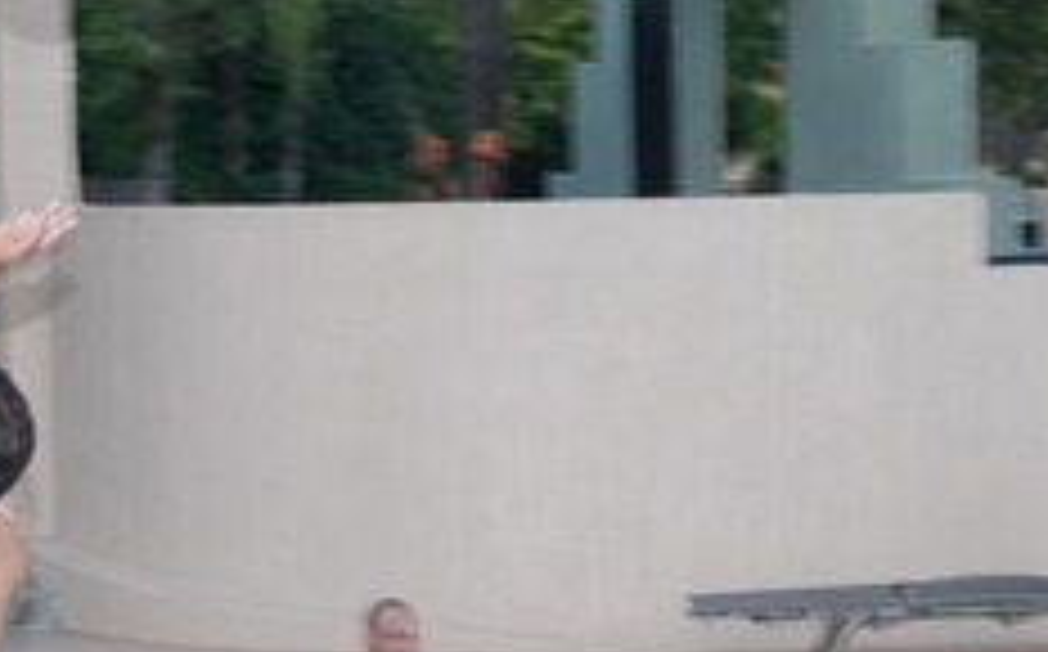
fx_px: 5127
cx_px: 468
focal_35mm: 180
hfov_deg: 11.7
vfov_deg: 7.2
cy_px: 805
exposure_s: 1/60
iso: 220
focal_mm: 35
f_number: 4
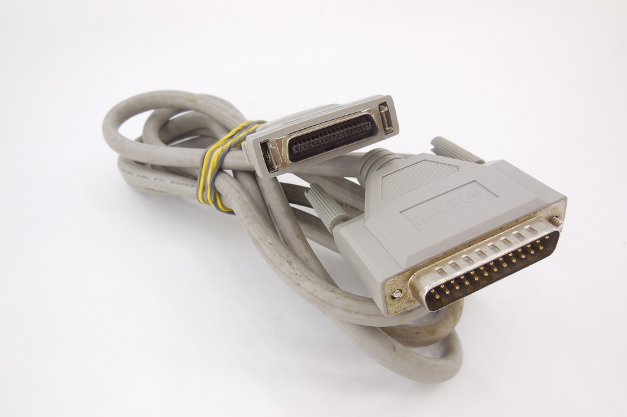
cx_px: 304
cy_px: 231
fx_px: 470
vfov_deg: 47.8
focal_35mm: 27
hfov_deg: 67.4
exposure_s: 1/50
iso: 125
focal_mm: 4.5
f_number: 3.1
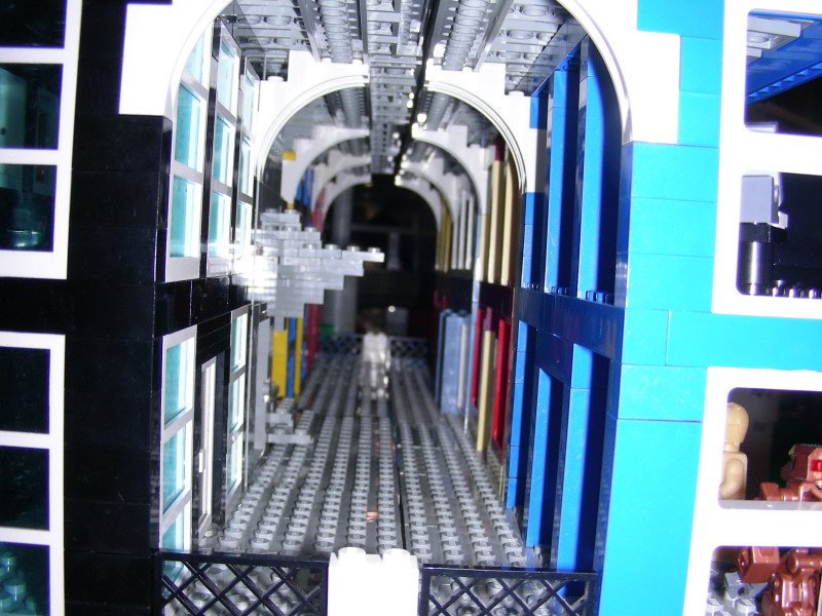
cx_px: 411
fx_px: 902
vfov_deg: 37.7
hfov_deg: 49.0
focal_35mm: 38
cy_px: 308
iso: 50
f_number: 3.5
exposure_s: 1/60.1
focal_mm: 6.3
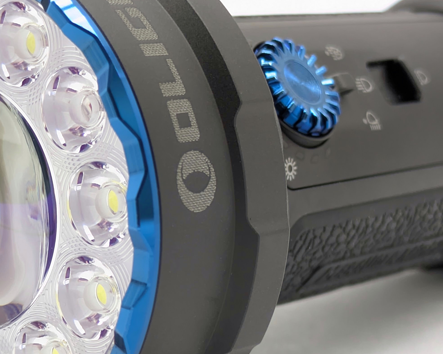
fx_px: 1534
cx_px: 189
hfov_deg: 16.4
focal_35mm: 117
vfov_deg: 13.2
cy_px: 211
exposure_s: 1/60
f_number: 1.89
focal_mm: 5.43
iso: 119
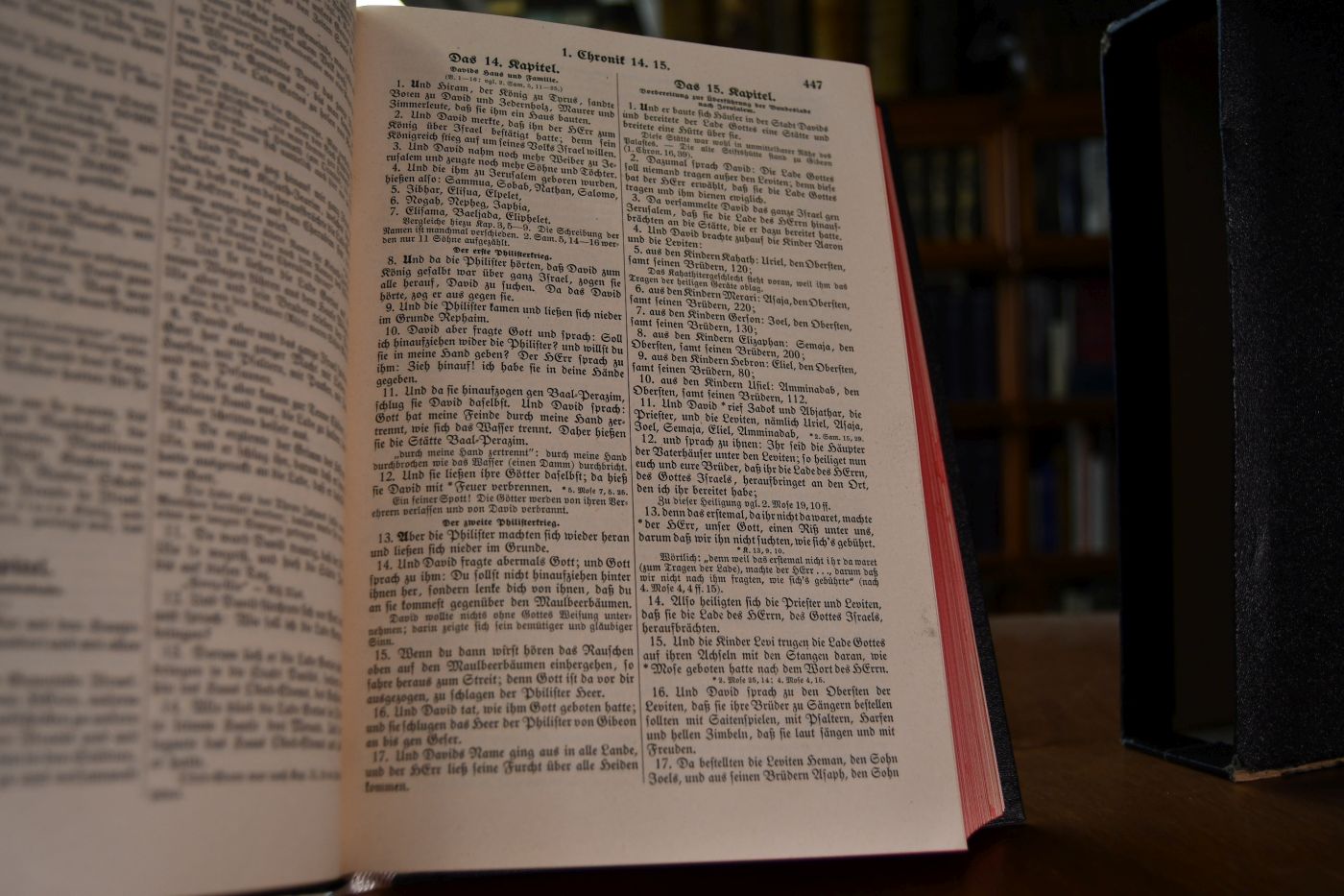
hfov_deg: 57.2
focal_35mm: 33
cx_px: 672
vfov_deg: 40.0
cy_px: 448
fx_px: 1232
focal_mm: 22
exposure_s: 1/250
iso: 500
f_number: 3.5
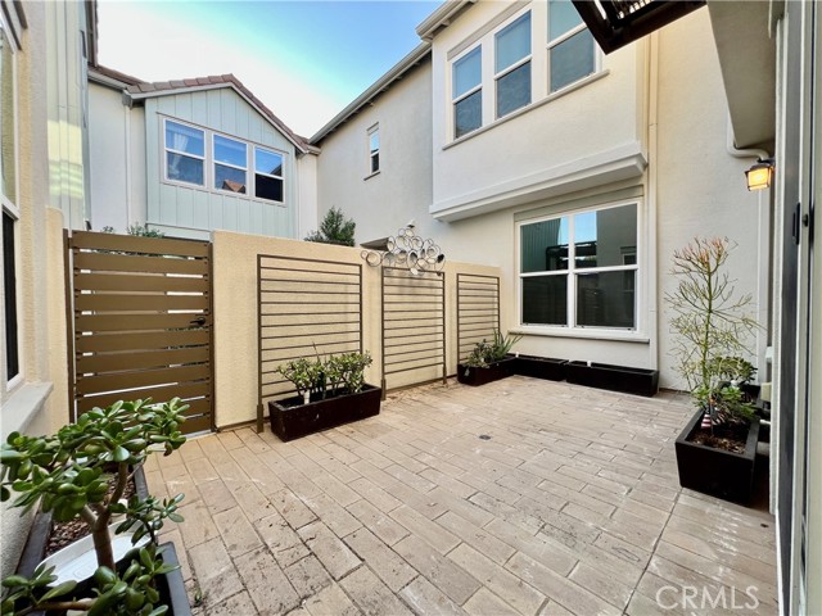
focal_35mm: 13
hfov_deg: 106.2
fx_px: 309
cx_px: 411
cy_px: 308
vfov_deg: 89.9
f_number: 1.8
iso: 32
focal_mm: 1.57
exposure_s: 1/106
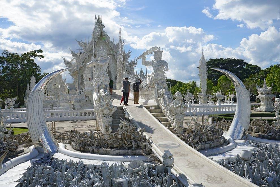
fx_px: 233
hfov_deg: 61.9
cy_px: 94
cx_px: 140
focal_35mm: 30
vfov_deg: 43.6
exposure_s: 1/200
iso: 100
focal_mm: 30
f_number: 11
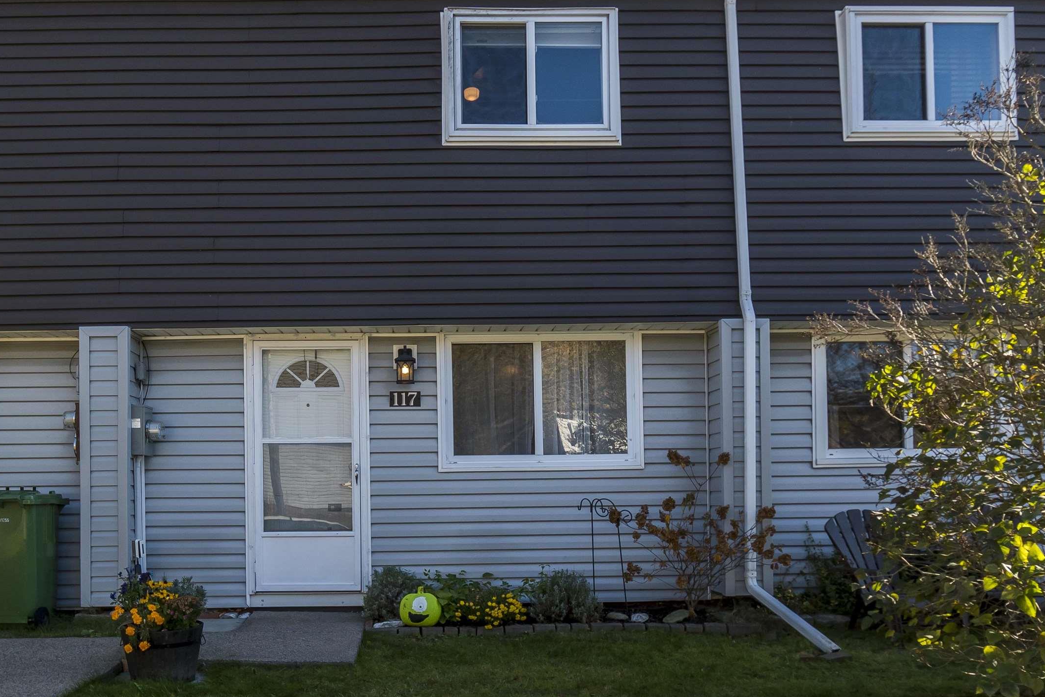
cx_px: 420
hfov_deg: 38.0
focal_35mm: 52
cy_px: 410
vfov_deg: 26.0
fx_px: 1509
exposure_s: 1/640
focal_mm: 24
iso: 400
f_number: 6.3
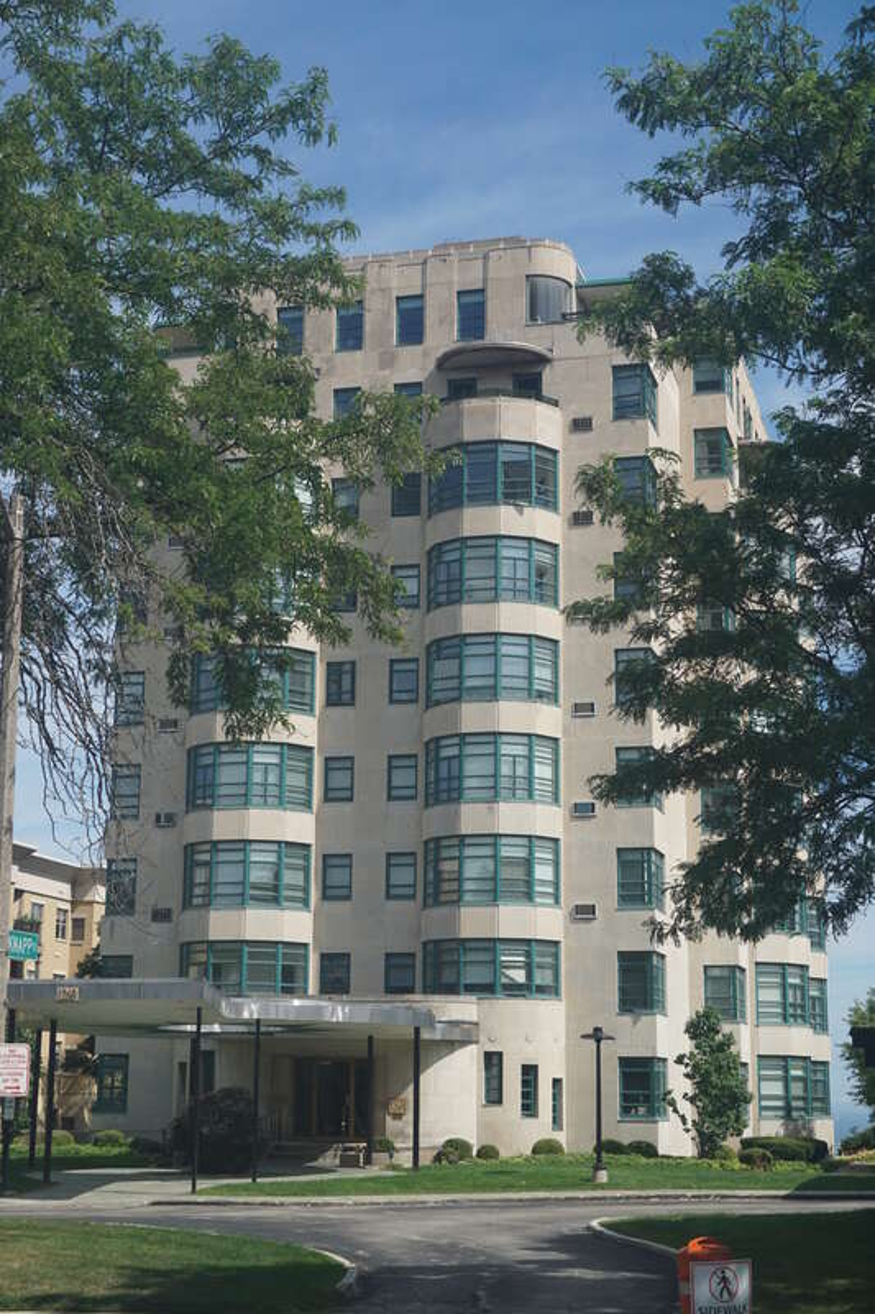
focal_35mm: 54
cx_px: 438
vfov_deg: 36.9
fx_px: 1969
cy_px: 657
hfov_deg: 25.0
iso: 100
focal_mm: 36
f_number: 9
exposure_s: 1/200
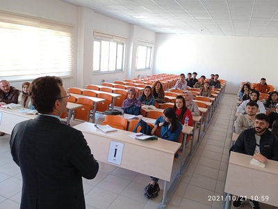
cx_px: 139
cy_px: 104
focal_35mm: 28
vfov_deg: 49.7
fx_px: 225
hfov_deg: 63.4
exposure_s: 1/25
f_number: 2.2
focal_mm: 3.43
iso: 195
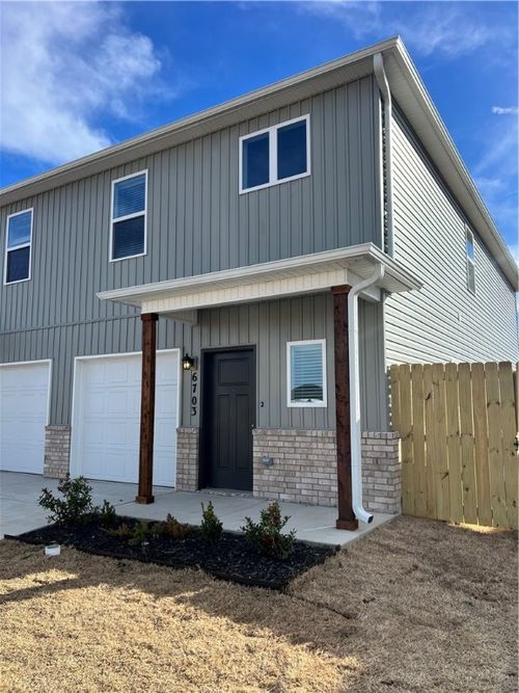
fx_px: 520
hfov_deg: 53.0
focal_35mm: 26
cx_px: 260
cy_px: 346
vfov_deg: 67.3
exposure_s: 1/2915
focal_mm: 5.7
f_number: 1.5
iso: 50
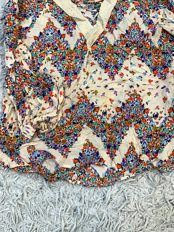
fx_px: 241
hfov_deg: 39.5
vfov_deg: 51.2
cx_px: 104
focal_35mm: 36
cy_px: 99
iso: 40
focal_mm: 4.25
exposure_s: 1/100
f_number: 1.8
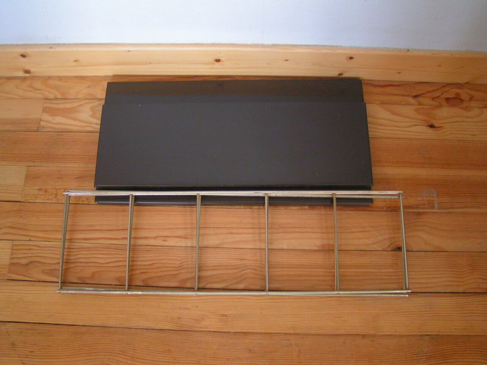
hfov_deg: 49.0
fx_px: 535
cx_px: 244
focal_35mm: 38
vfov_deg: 37.7
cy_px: 182
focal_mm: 5.8
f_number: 2.8
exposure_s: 1/30
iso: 200
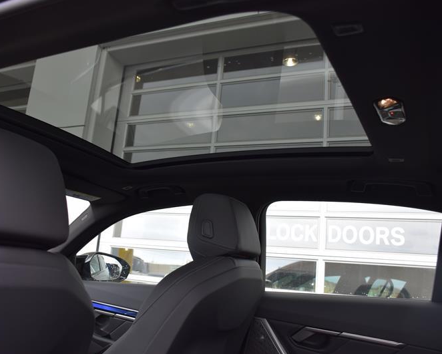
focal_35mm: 34
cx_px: 186
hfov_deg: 52.6
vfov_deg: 43.4
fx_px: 445
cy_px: 177
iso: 400
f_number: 5
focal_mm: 20
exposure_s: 1/100
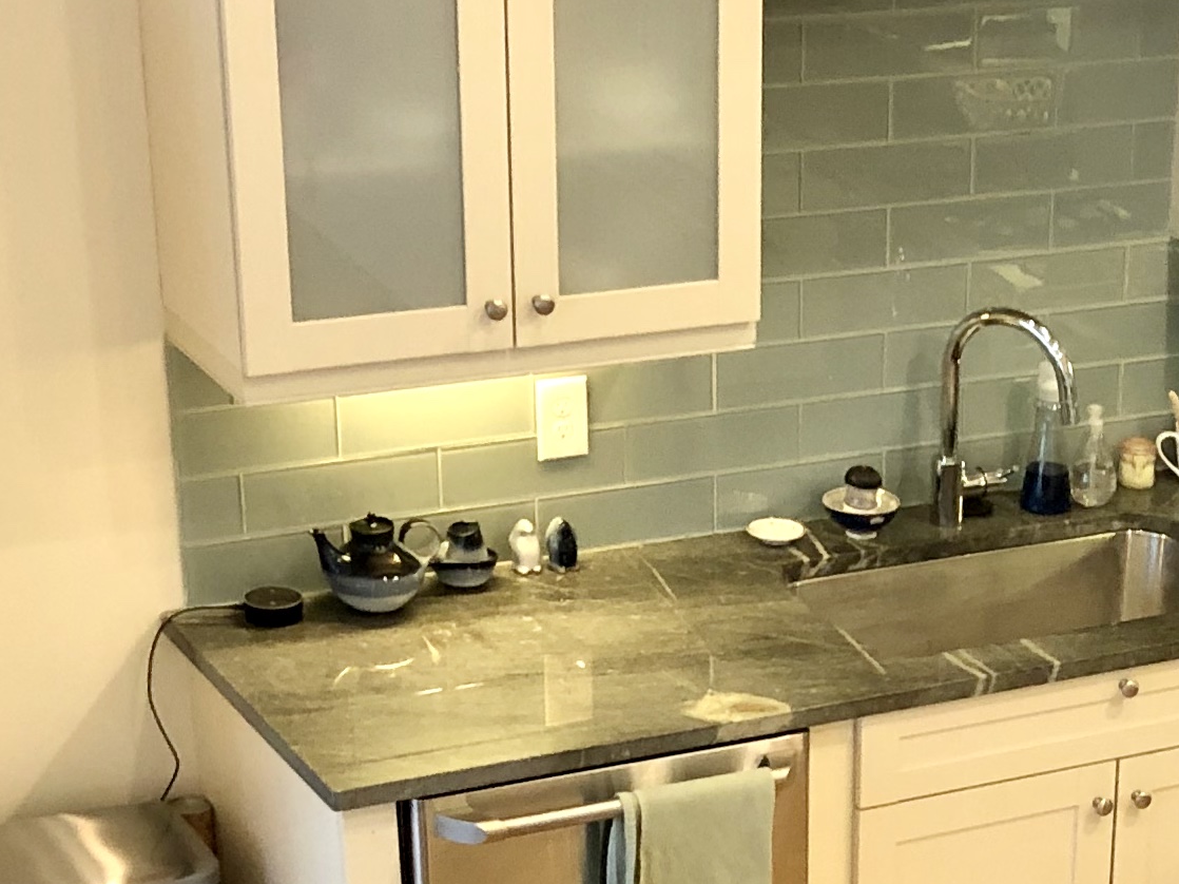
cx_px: 1417
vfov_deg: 14.2
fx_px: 3439
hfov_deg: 18.4
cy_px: 1037
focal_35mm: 101
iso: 50
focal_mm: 3.99
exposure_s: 1/15
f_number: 1.8
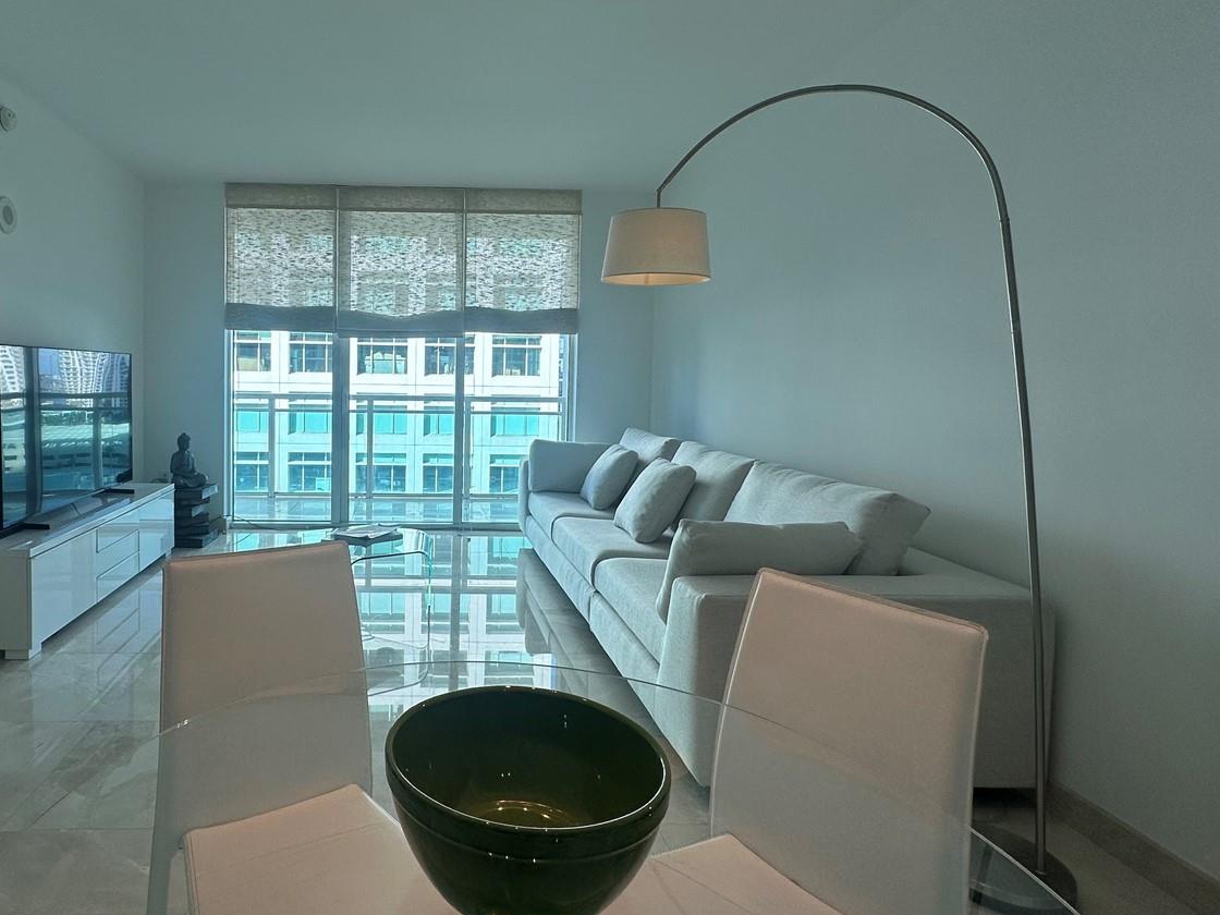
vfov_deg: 65.8
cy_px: 407
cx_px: 436
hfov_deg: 79.8
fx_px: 705
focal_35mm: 20
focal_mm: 2.22
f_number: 2.2
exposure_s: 1/359
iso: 40
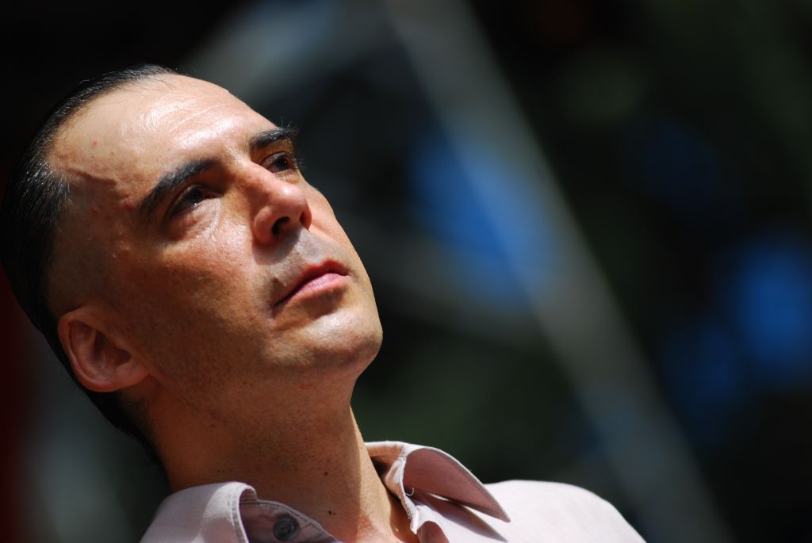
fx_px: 6773
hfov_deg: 6.9
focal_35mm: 300
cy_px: 272
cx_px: 406
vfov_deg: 4.6
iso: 100
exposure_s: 1/800
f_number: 2.8
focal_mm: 200
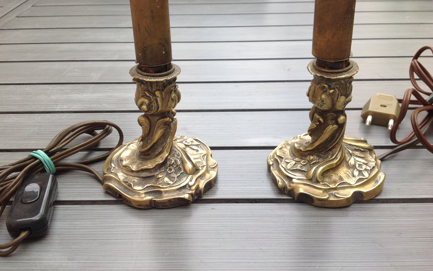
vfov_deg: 33.5
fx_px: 448
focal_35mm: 38
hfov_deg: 51.5
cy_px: 119
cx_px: 221
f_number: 2.4
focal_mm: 4.28
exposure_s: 1/480
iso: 50
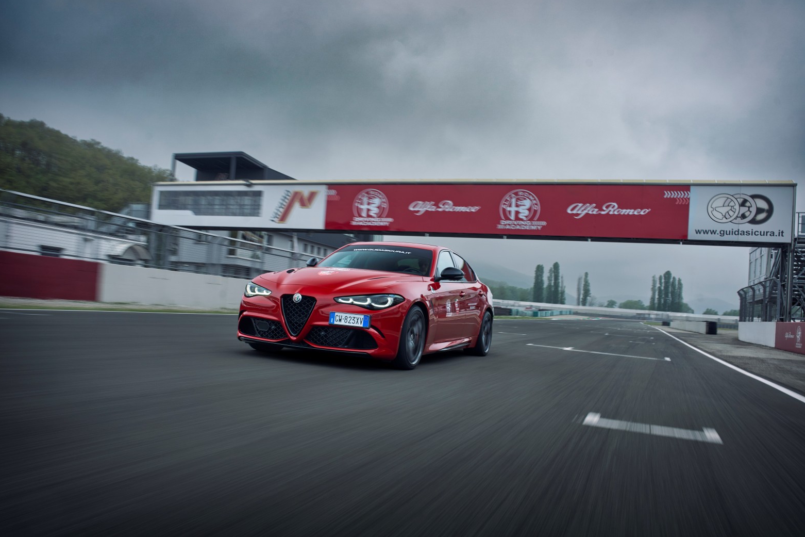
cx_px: 407
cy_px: 265
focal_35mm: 28
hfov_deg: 65.5
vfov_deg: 46.4
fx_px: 626
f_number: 10
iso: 200
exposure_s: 1/40
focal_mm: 27
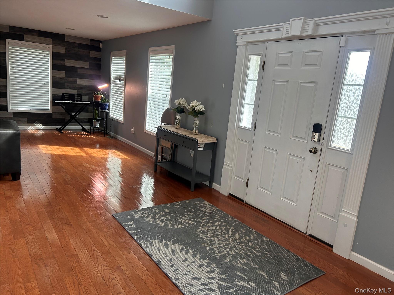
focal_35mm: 26
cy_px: 148
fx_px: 296
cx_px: 197
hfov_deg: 67.3
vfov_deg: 53.1
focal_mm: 5.7
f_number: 1.5
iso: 100
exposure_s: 1/120
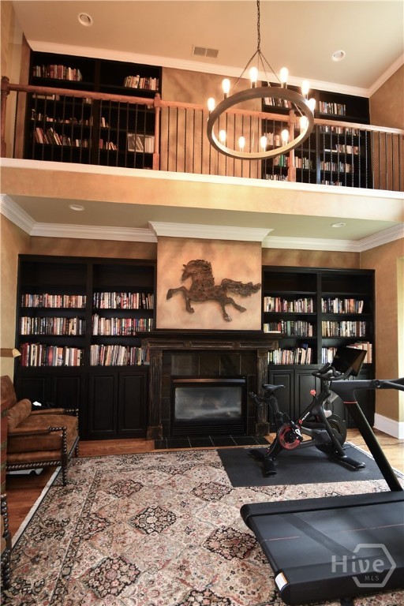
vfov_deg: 93.3
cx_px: 202
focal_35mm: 17
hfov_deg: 70.4
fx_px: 286
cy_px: 303
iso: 720
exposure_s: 1/60
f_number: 4
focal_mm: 11.5
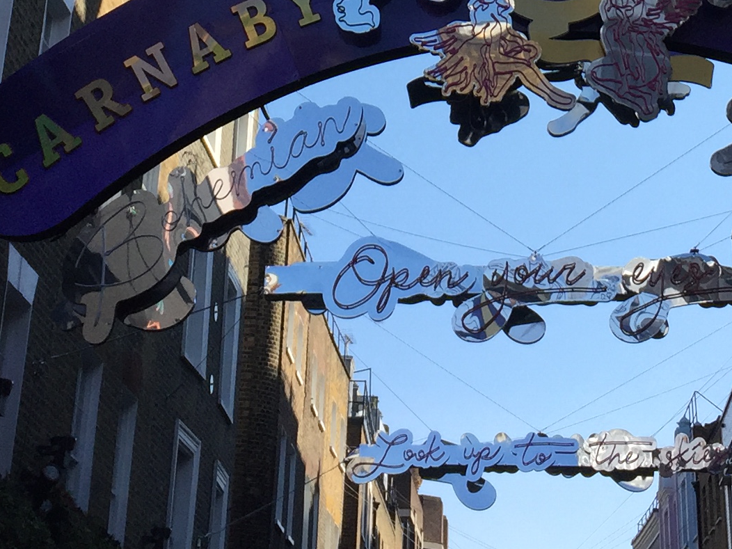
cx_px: 460
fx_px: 1903
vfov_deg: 15.3
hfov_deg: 21.7
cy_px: -253
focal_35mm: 90
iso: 32
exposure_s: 1/1412
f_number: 2.2
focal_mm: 4.15
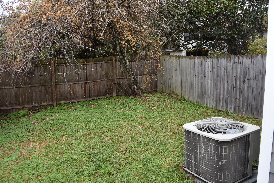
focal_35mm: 28
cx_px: 137
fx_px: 213
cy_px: 92
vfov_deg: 46.4
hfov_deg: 65.5
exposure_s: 1/160
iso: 400
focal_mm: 28
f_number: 6.3
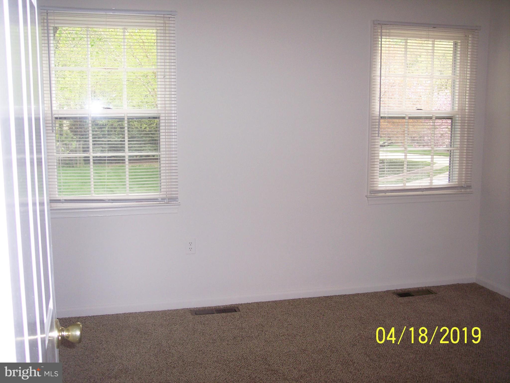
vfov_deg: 36.8
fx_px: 575
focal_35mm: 39
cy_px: 192
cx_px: 255
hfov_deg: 47.9
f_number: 2.8
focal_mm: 8
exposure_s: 1/60
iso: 100
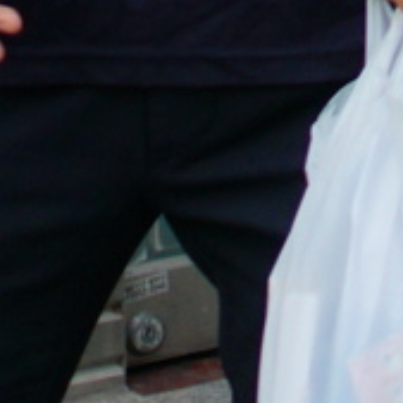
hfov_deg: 5.6
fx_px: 3846
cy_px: -579
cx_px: 1278
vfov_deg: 5.8
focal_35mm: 292
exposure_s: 1/4000
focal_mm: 24
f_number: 1.8
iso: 200
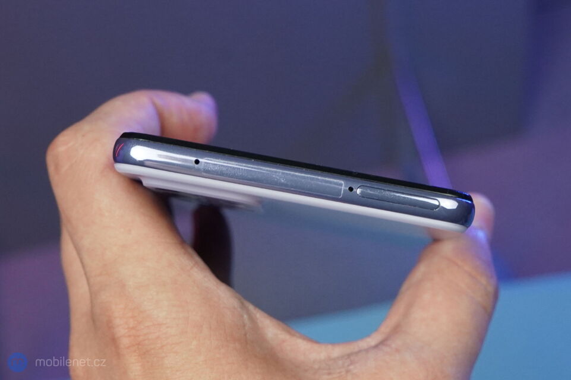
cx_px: 286
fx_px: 587
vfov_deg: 35.9
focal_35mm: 37
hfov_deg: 51.9
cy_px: 190
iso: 2500
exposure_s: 1/200
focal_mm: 37
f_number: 7.1
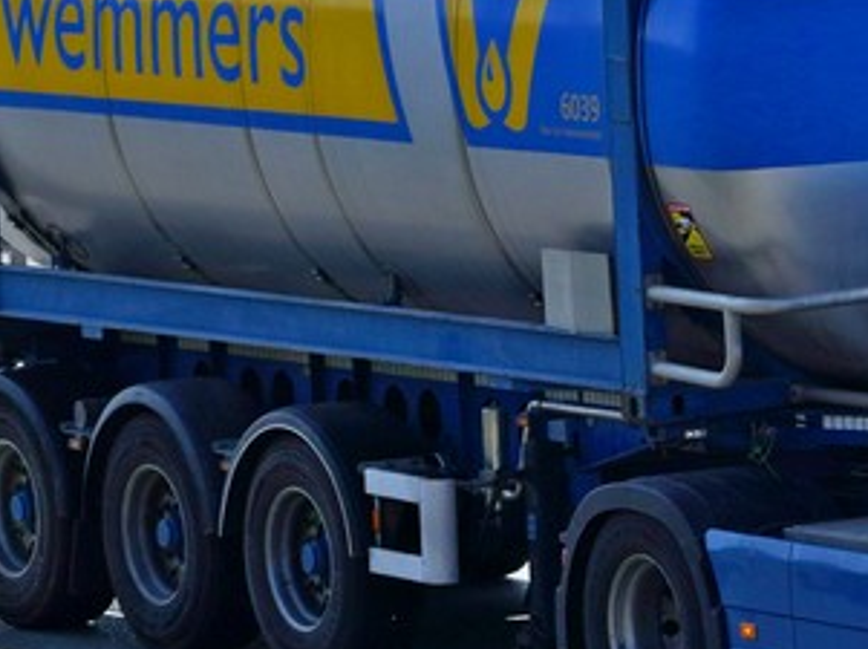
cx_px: 920
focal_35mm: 295
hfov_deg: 6.7
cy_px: 179
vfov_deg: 5.0
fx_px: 7395
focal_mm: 77
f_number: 4.5
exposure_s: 1/2000
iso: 160
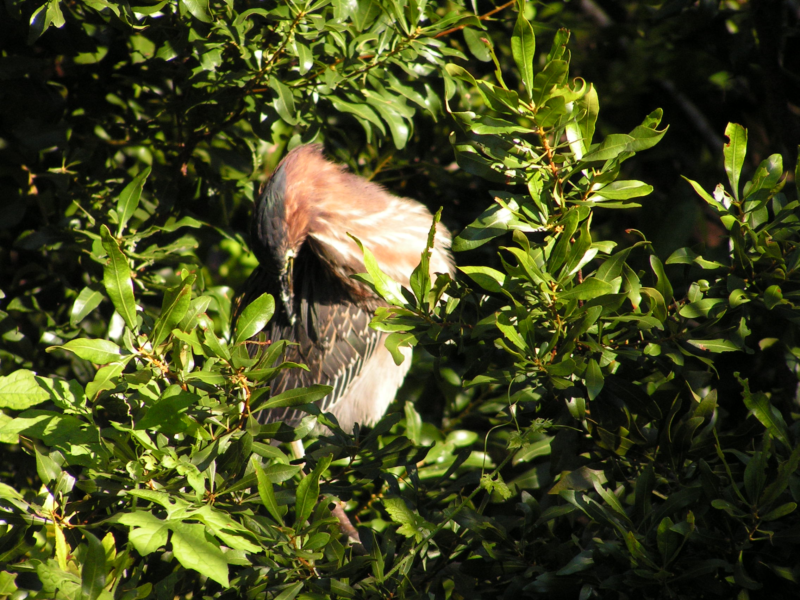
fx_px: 8782
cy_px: 300
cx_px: 400
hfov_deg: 5.2
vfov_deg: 3.9
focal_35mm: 380
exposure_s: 1/400
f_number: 3.7
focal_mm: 63
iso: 80
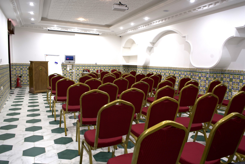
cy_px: 82
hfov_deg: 65.5
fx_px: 191
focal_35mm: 28
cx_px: 122
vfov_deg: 46.4
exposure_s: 1/13
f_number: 5.6
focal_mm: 28
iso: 640
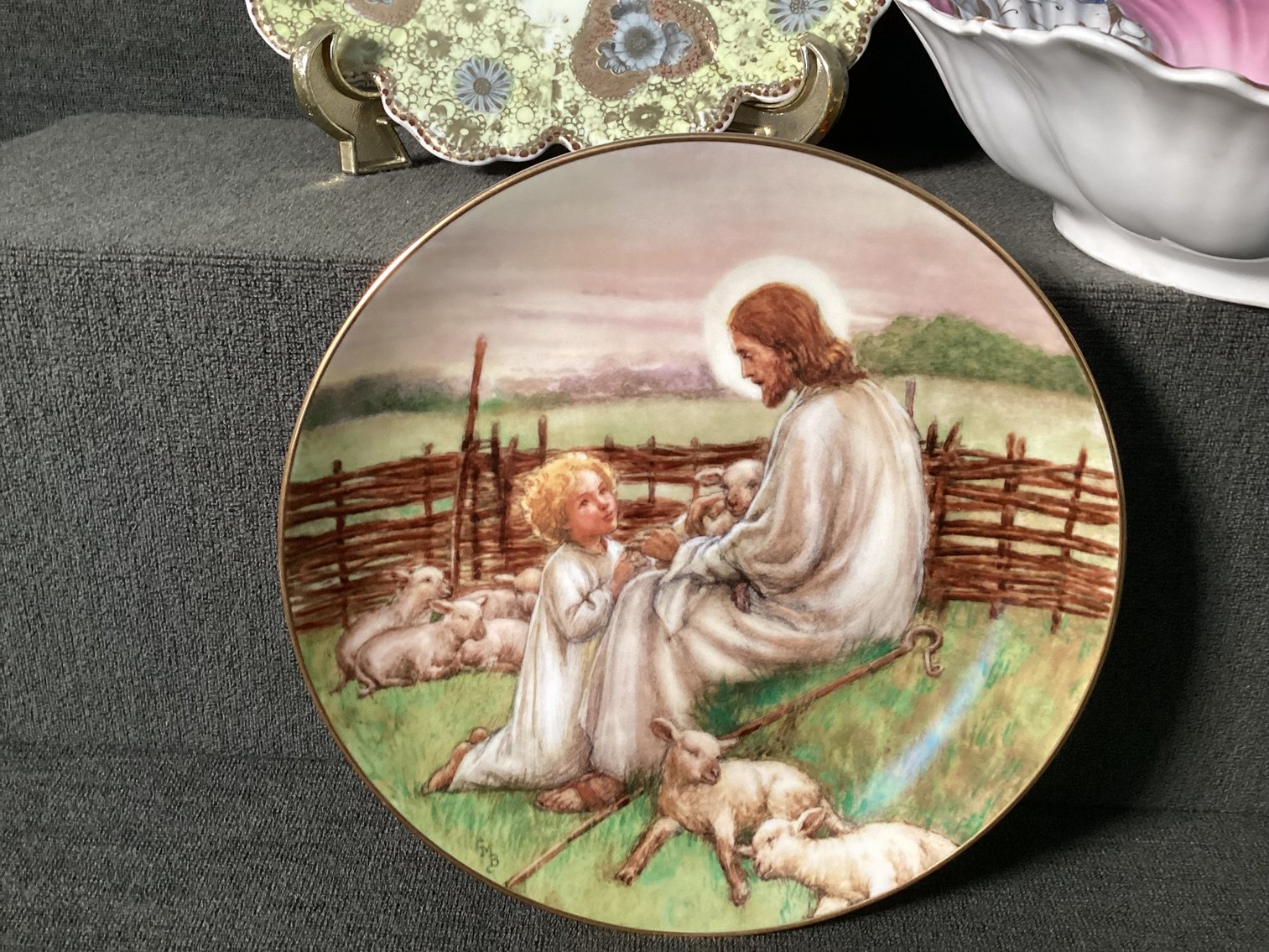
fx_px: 1137
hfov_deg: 58.3
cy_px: 476
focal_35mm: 31
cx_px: 634
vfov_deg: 45.4
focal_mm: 3.3
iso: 200
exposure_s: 1/60
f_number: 2.4
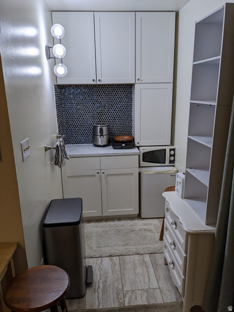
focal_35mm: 27
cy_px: 156
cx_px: 117
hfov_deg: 51.4
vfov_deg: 65.3
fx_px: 243
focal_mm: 4.38
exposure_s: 1/24
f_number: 1.73
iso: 39
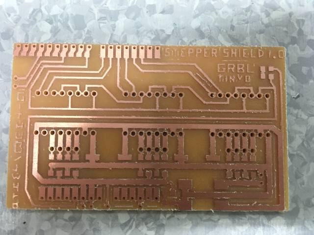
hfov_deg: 61.7
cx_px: 157
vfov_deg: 48.2
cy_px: 118
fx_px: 263
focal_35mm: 29
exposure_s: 1/33
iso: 160
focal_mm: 4.15
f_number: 2.2
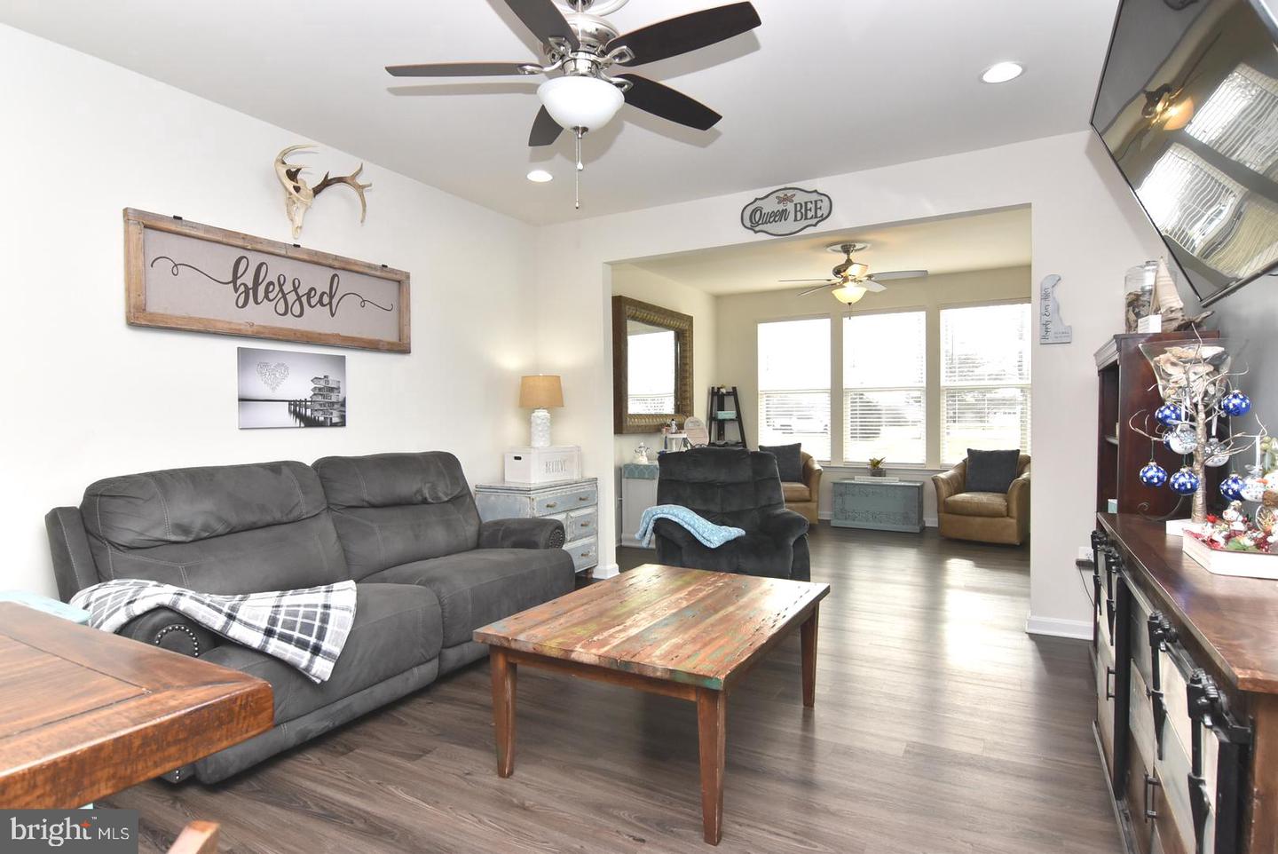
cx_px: 639
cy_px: 427
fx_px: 639
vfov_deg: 67.5
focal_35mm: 18
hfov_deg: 90.0
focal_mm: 12
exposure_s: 1/100
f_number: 9
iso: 800
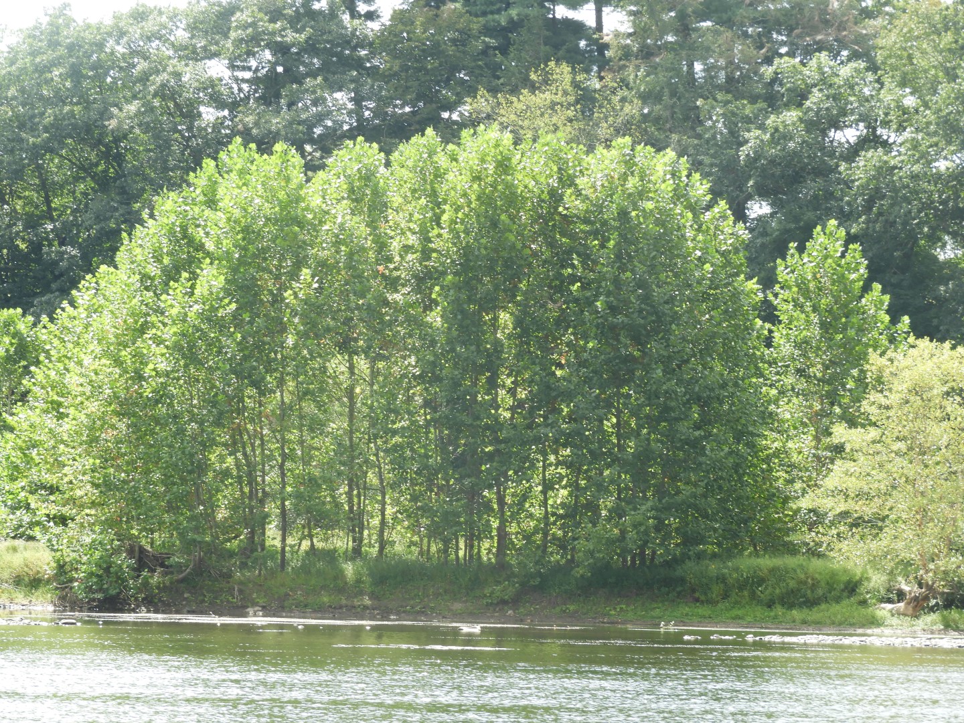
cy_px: 362
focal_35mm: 170
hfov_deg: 11.6
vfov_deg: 8.7
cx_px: 482
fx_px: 4734
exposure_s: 1/100
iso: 100
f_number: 5.2
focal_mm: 30.5
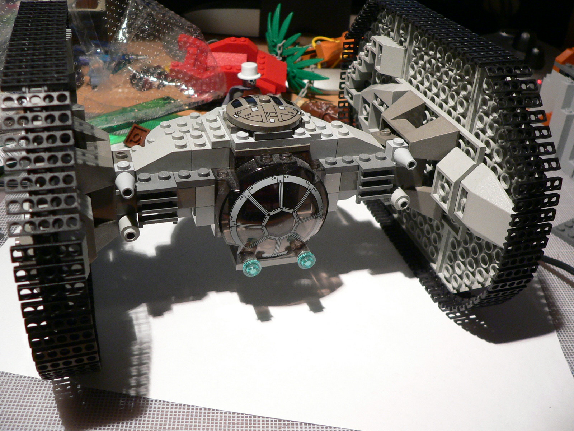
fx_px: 597
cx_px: 287
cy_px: 216
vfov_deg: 39.7
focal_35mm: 36
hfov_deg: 51.4
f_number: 2.8
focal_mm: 6
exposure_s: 1/25
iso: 200
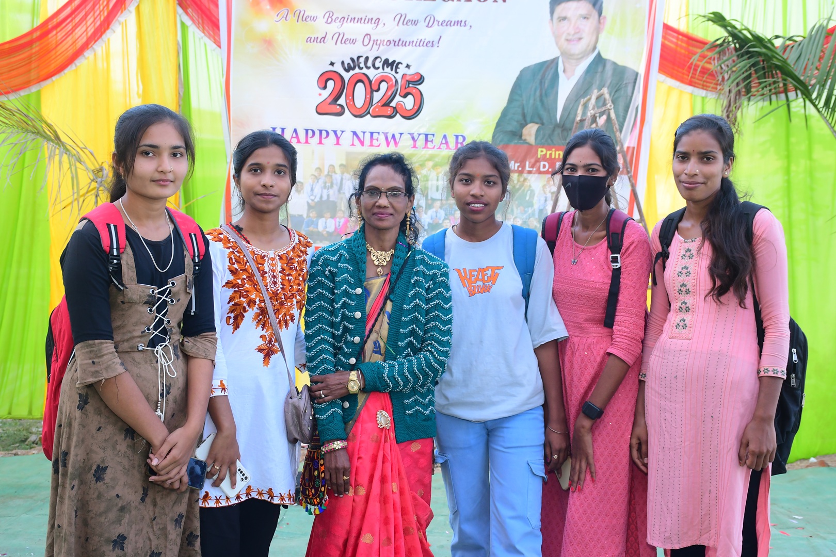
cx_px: 418
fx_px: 1207
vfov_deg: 26.0
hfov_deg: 38.2
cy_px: 278
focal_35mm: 52
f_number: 5.6
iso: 640
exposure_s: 1/160
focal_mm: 35
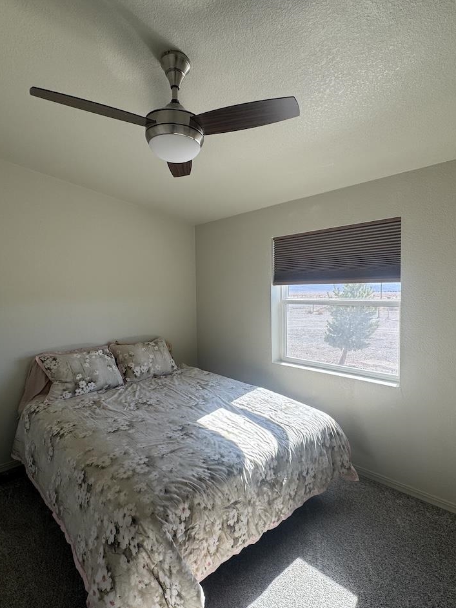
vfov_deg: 84.7
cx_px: 231
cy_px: 307
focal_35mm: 19
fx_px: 334
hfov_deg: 68.7
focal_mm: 2.22
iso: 40
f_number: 2.2
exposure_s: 1/166
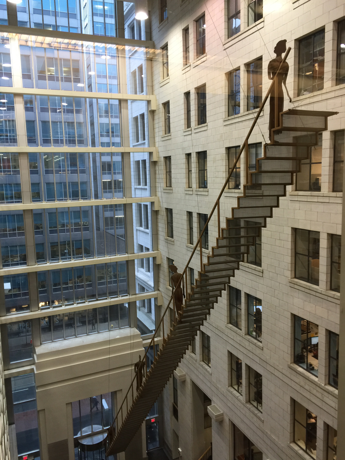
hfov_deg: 48.2
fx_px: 385
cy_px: 230
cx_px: 172
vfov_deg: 61.7
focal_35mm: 29
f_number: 2.2
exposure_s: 1/30
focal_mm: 4.15
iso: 40
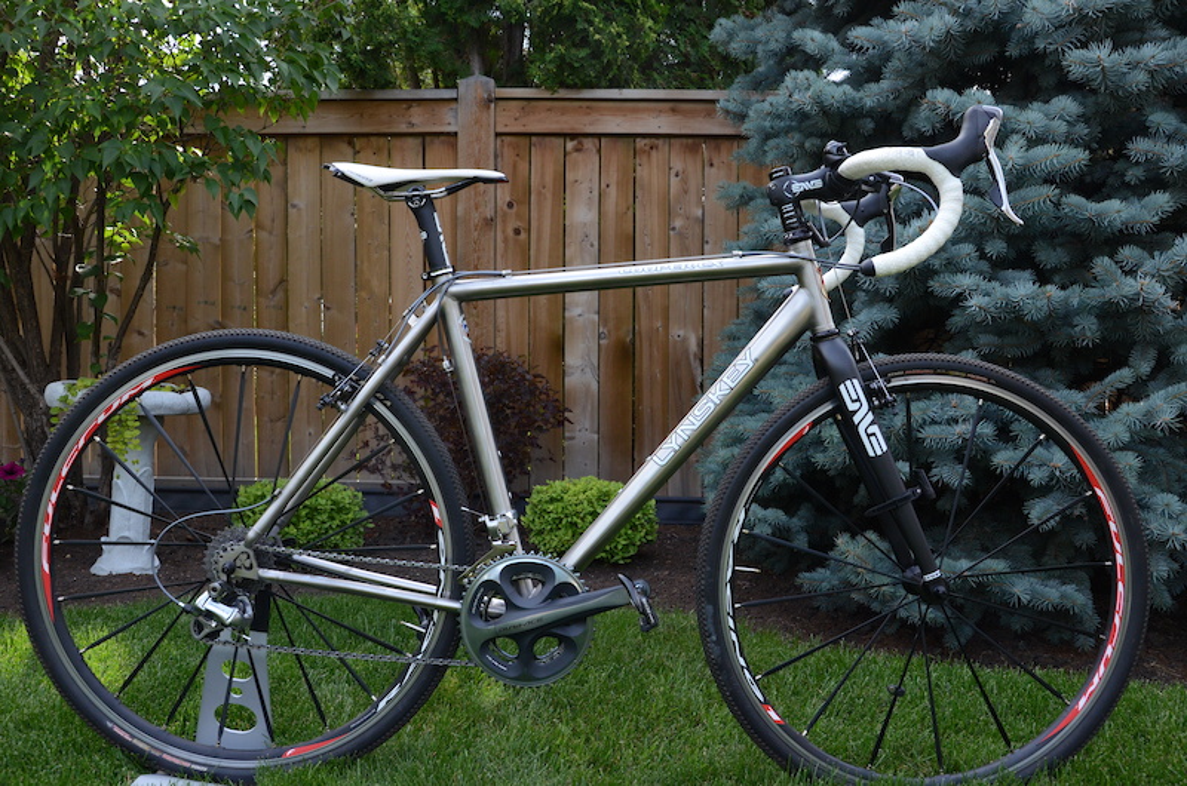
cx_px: 594
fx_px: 1086
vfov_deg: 39.8
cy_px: 393
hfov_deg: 57.3
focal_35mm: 33
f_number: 8
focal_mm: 22
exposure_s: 1/250
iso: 800
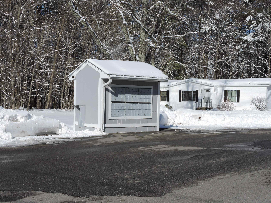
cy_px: 102
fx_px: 431
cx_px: 136
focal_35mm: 55
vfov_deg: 26.6
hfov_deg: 34.9
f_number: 5
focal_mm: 9.9
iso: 100
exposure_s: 1/1250
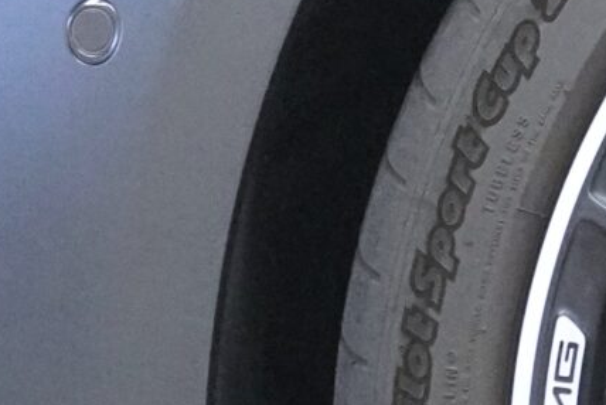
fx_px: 4076
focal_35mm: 242
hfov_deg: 8.1
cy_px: 215
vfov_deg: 5.7
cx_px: 1160
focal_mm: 27
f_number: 4.5
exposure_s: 1/100
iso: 6400
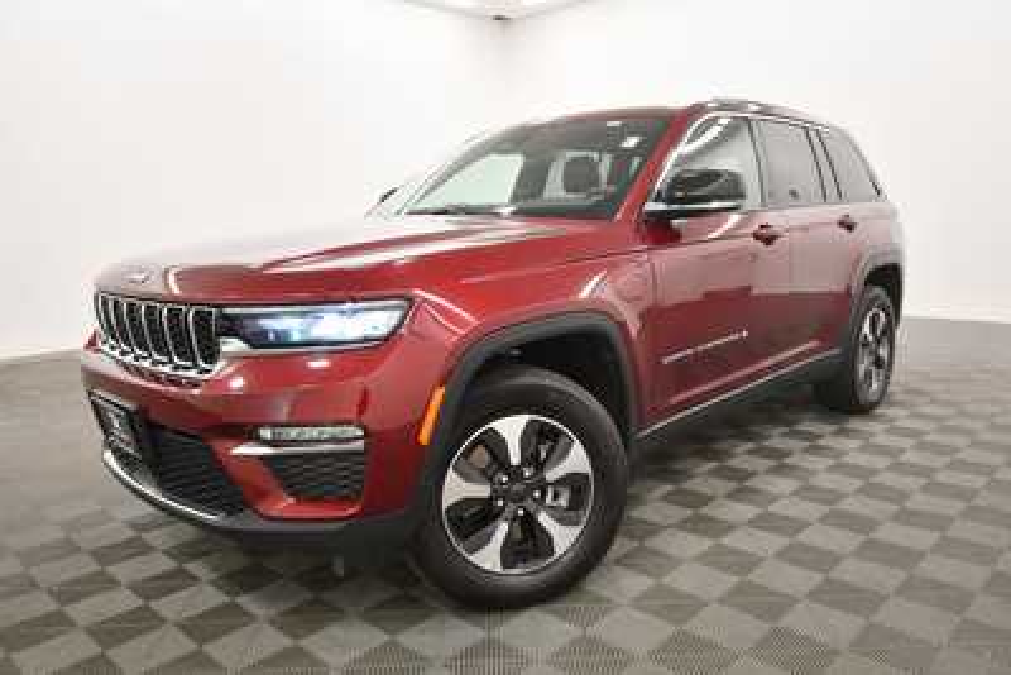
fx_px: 758
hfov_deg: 67.4
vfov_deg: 48.0
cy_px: 338
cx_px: 506
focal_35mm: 27
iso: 1250
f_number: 5.3
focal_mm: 18
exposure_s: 1/125
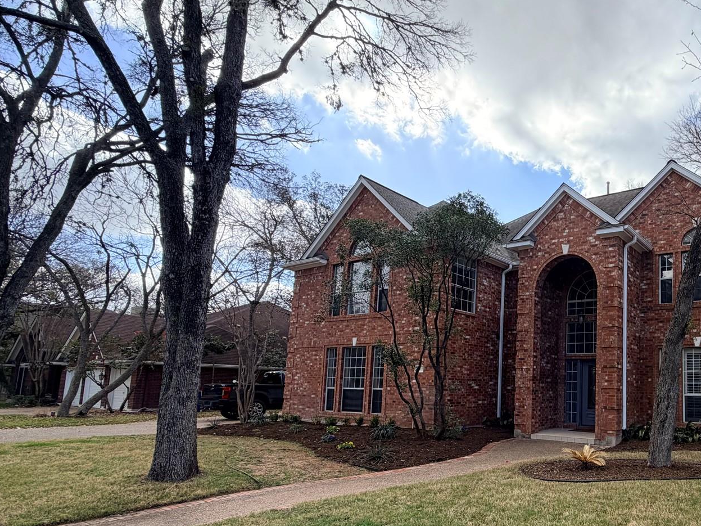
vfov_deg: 58.1
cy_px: 331
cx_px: 573
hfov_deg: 66.3
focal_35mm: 23
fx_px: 466
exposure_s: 1/717
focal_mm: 2.22
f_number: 2.2
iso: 40
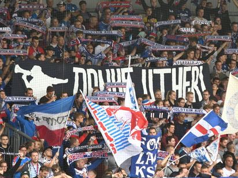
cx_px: 128
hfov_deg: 5.0
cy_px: 100
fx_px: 2743
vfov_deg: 3.7
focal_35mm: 399
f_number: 4.5
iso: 800
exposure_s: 1/640
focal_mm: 200
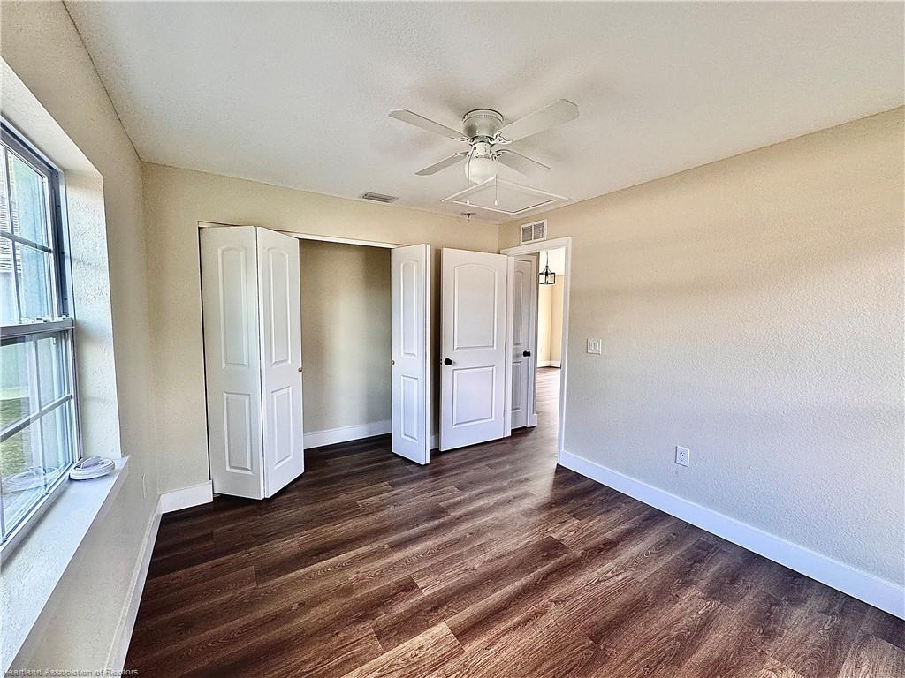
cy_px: 339
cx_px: 452
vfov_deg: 85.7
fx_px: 366
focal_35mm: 14
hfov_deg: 102.1
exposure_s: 1/99
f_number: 2.2
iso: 160
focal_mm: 2.22
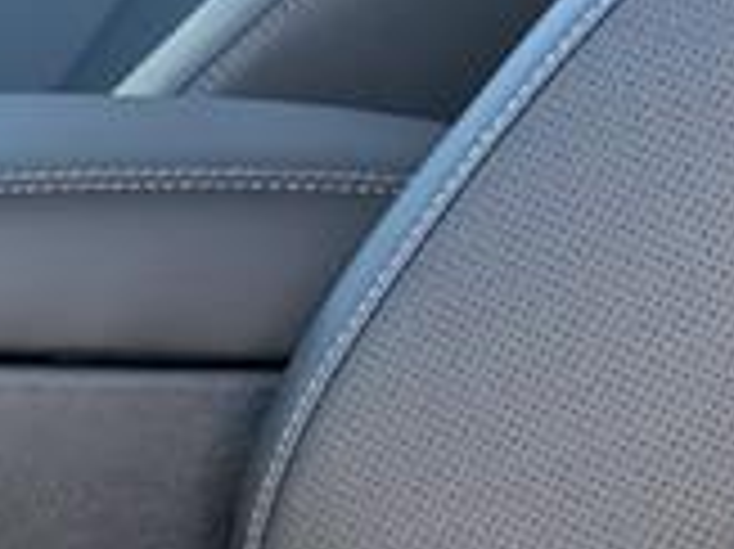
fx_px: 3199
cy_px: 1058
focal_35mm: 151
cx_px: -1157
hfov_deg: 10.7
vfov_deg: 9.3
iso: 480
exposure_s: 1/625
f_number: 1.68
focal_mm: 6.9
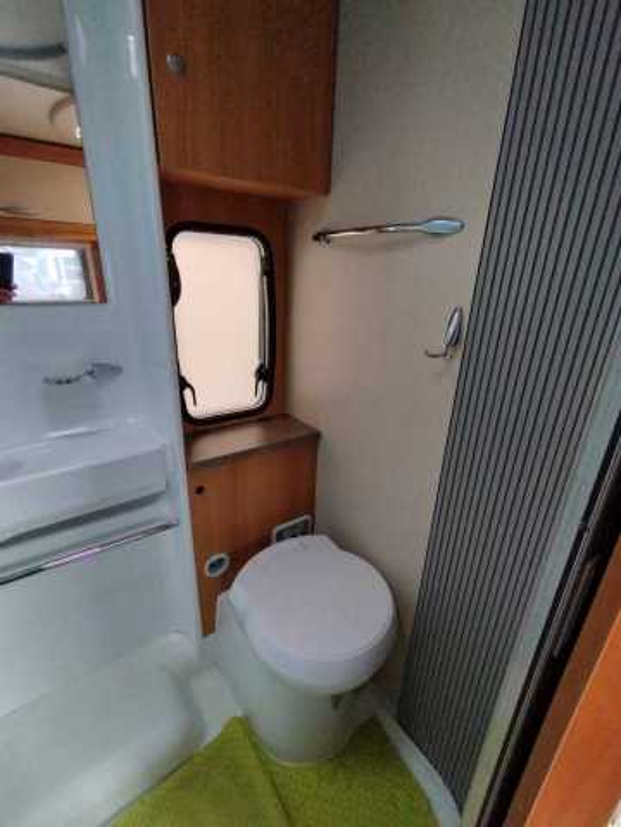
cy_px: 414
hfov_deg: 78.1
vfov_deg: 94.5
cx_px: 310
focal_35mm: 16
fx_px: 383
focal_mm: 1.65
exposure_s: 1/67.3
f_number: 2.2
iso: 200
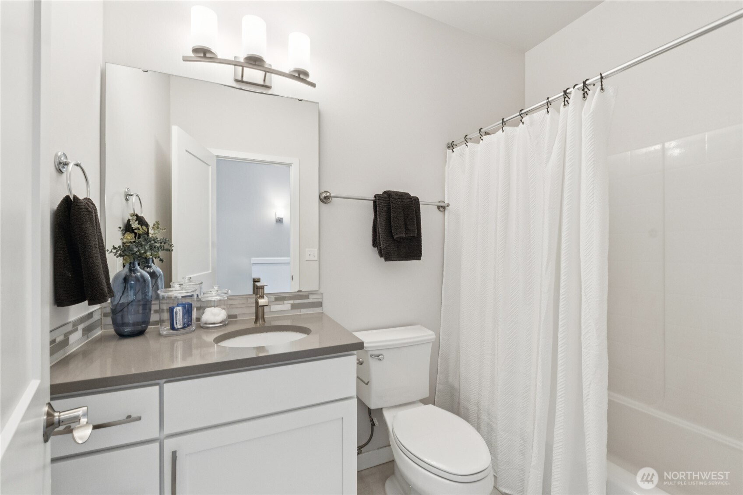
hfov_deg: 100.4
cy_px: 248
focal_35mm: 15
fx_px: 310
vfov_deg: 77.3
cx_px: 372
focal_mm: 10
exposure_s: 1/5
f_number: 9
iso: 250
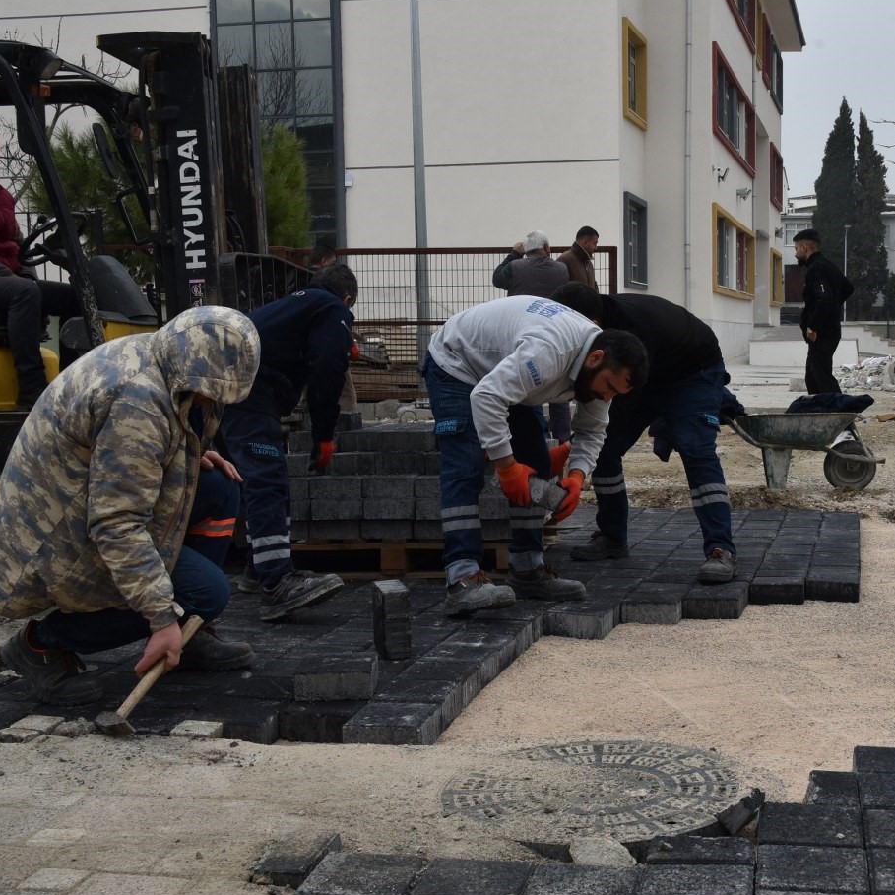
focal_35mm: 50
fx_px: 1463
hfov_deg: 33.7
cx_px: 613
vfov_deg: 34.0
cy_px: 479
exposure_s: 1/500
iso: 1000
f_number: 11
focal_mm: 34
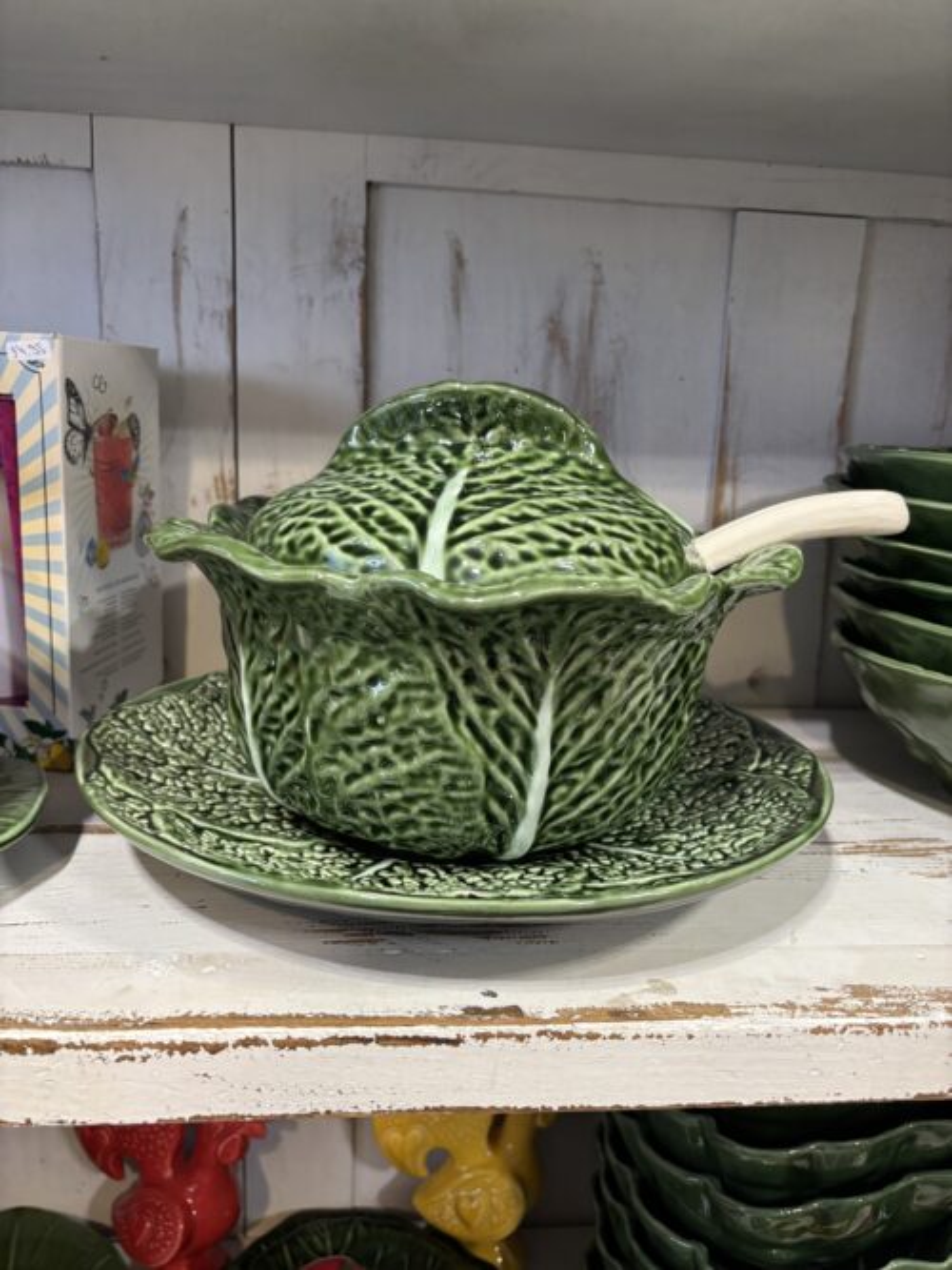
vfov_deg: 67.3
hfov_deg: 53.0
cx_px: 476
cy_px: 635
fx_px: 954
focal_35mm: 26
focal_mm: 5.96
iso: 250
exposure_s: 1/50
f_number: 1.6
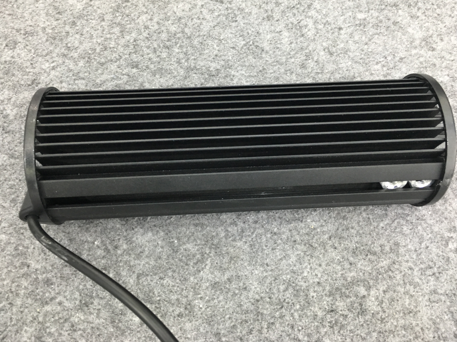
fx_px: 436
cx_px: 224
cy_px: 154
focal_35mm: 33
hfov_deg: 55.3
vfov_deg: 42.9
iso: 160
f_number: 2.2
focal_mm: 4.15
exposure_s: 1/33
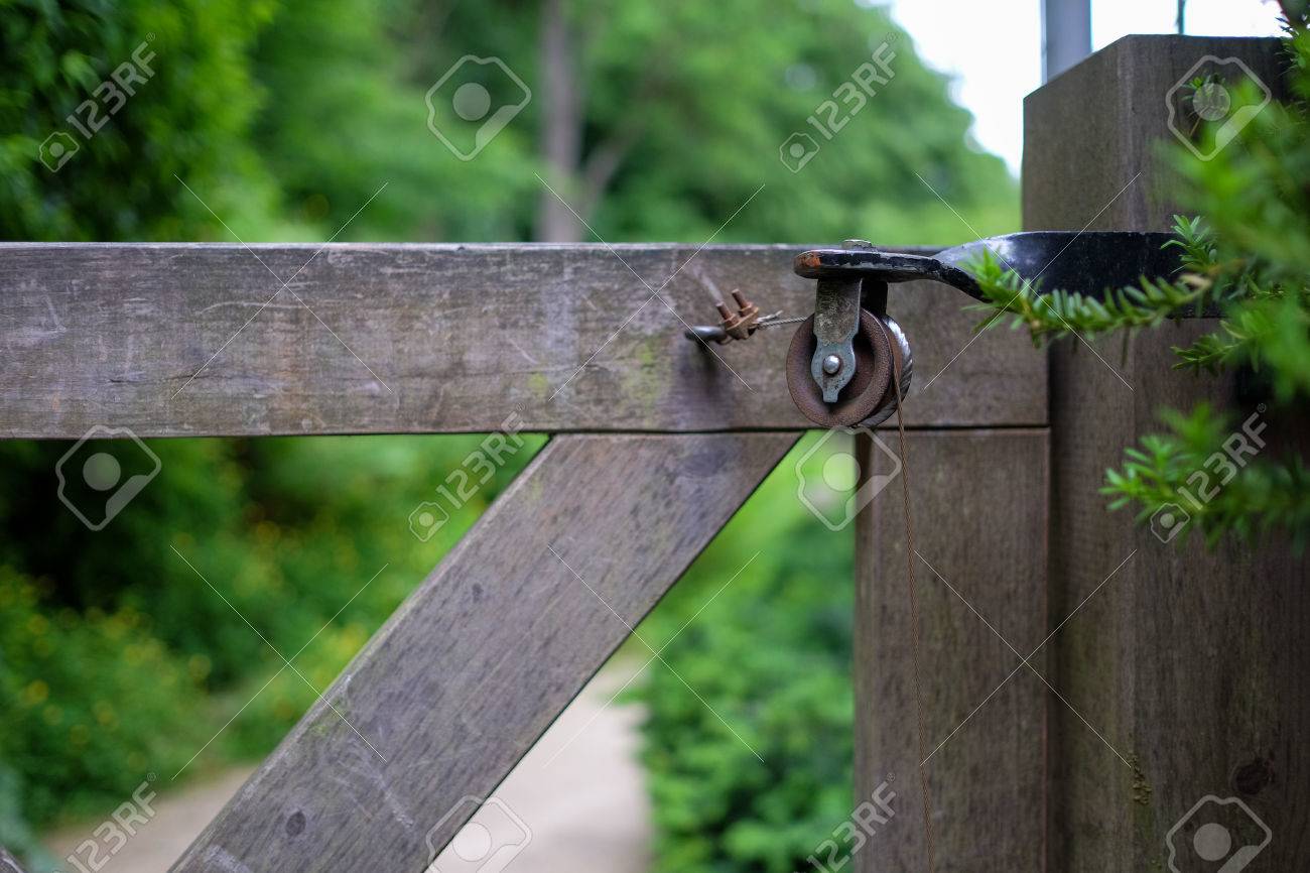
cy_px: 436
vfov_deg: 37.8
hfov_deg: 54.4
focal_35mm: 35
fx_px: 1273
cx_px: 655
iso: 200
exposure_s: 1/1000
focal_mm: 23
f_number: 1.4
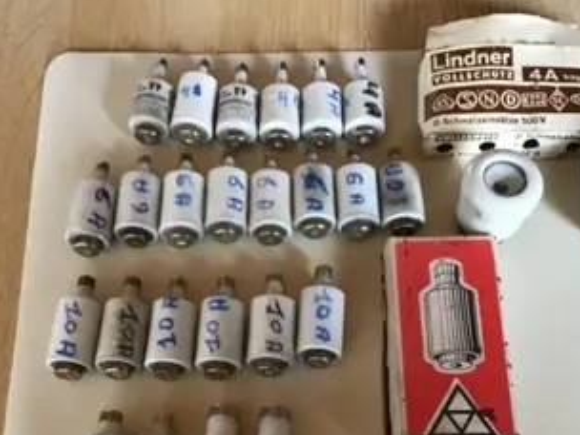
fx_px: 821
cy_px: 328
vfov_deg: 29.2
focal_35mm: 49
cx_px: 296
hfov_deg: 38.9
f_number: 2.4
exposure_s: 1/33
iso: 50
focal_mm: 3.3
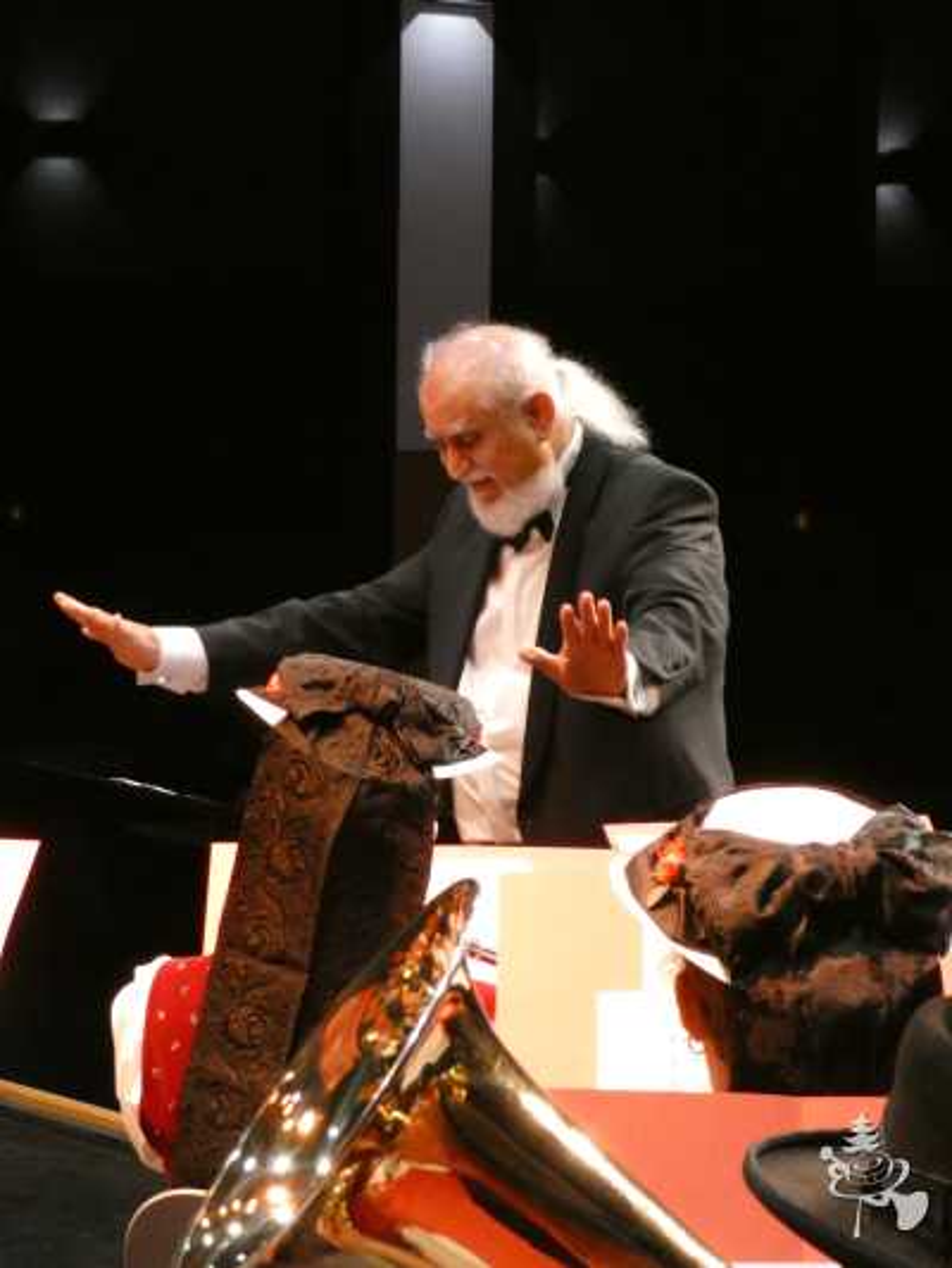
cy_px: 634
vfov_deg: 14.6
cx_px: 476
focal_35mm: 135
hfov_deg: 11.0
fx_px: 4948
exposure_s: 1/60
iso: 1600
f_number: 5.3
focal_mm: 24.2
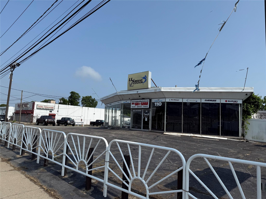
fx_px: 184
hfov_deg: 71.6
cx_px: 133
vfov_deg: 56.8
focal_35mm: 24
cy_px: 100
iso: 80
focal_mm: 6.76
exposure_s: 1/6711
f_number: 1.78
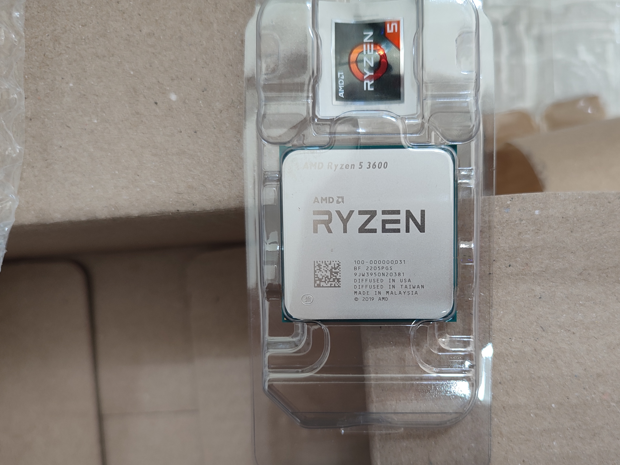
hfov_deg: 61.2
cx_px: 365
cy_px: 274
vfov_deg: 48.0
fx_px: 519
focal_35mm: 29
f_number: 1.89
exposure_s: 1/30
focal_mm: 5.89
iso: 257
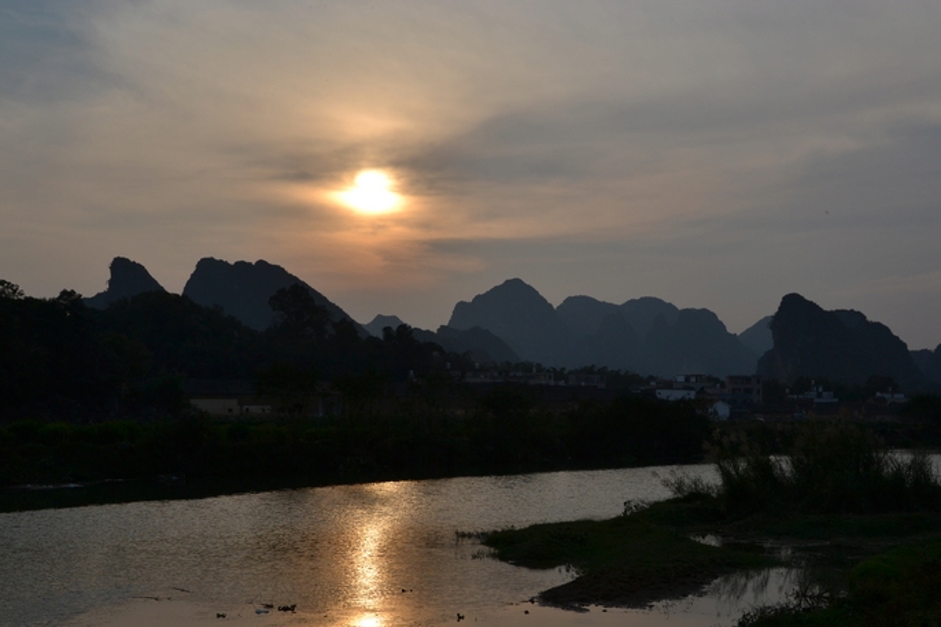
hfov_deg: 40.3
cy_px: 363
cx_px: 492
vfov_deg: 27.5
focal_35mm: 49
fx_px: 1280
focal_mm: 28
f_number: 10
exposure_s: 1/320
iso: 100
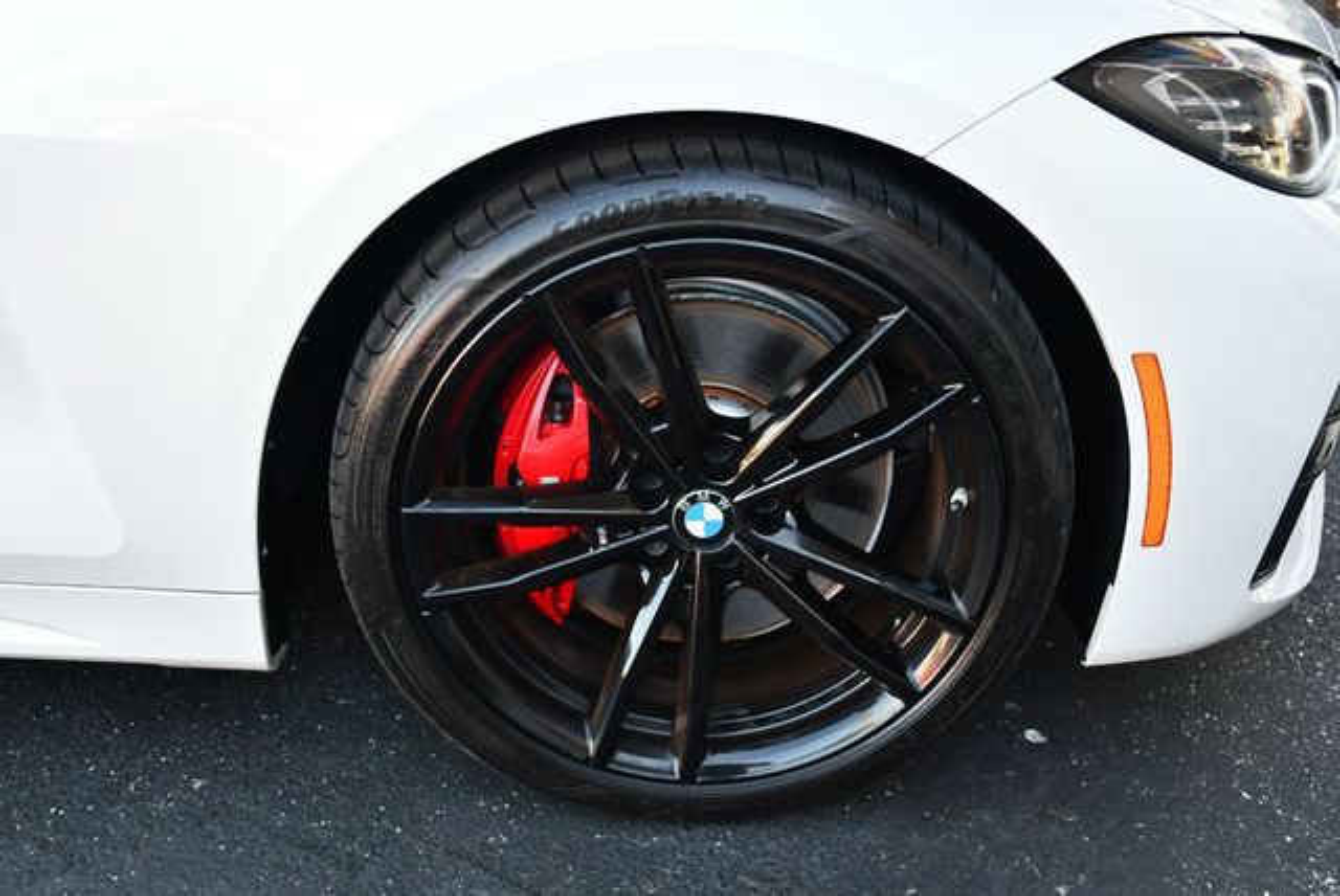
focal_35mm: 36
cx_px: 670
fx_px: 1341
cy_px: 448
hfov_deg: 53.1
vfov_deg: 36.9
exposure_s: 1/250
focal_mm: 18
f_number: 3.5
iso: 450
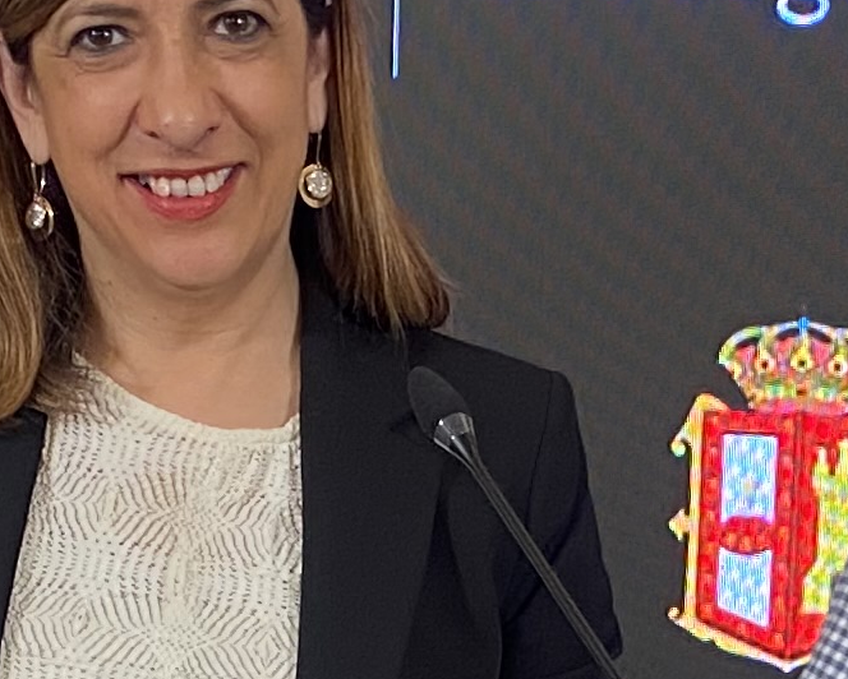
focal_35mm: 154
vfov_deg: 9.2
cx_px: 627
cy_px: 1505
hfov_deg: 12.5
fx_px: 3867
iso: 80
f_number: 1.8
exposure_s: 1/50
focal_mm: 4.25
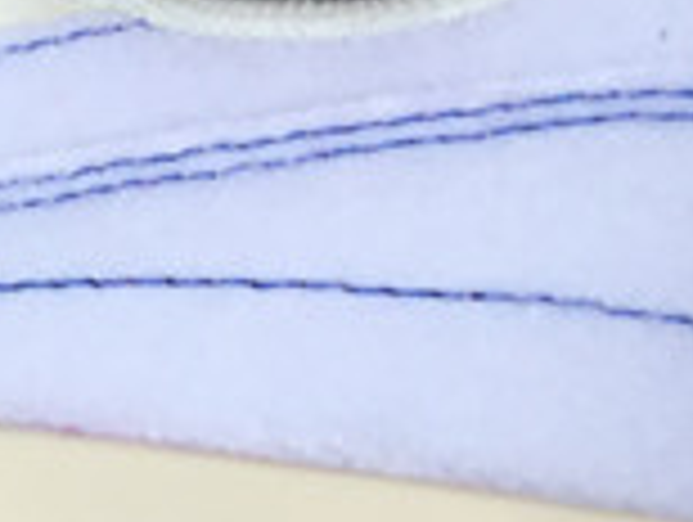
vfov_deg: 8.2
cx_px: -441
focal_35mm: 181
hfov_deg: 10.4
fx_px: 3629
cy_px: 115
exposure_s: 1/512
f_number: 2.4
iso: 25
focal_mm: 3.3
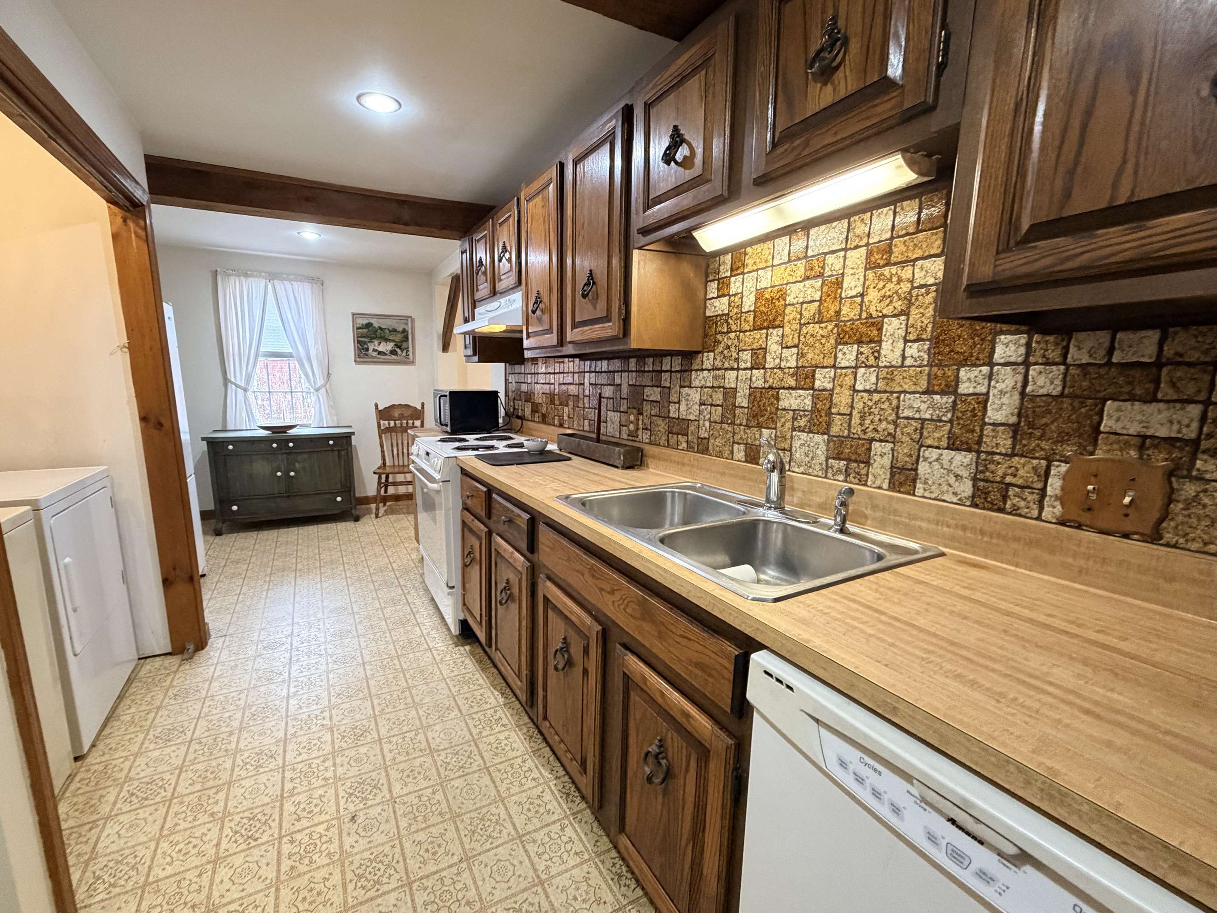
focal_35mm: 15
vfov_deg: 81.7
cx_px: 578
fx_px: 527
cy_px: 468
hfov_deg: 98.1
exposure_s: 1/60
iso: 400
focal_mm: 2.22
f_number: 2.2
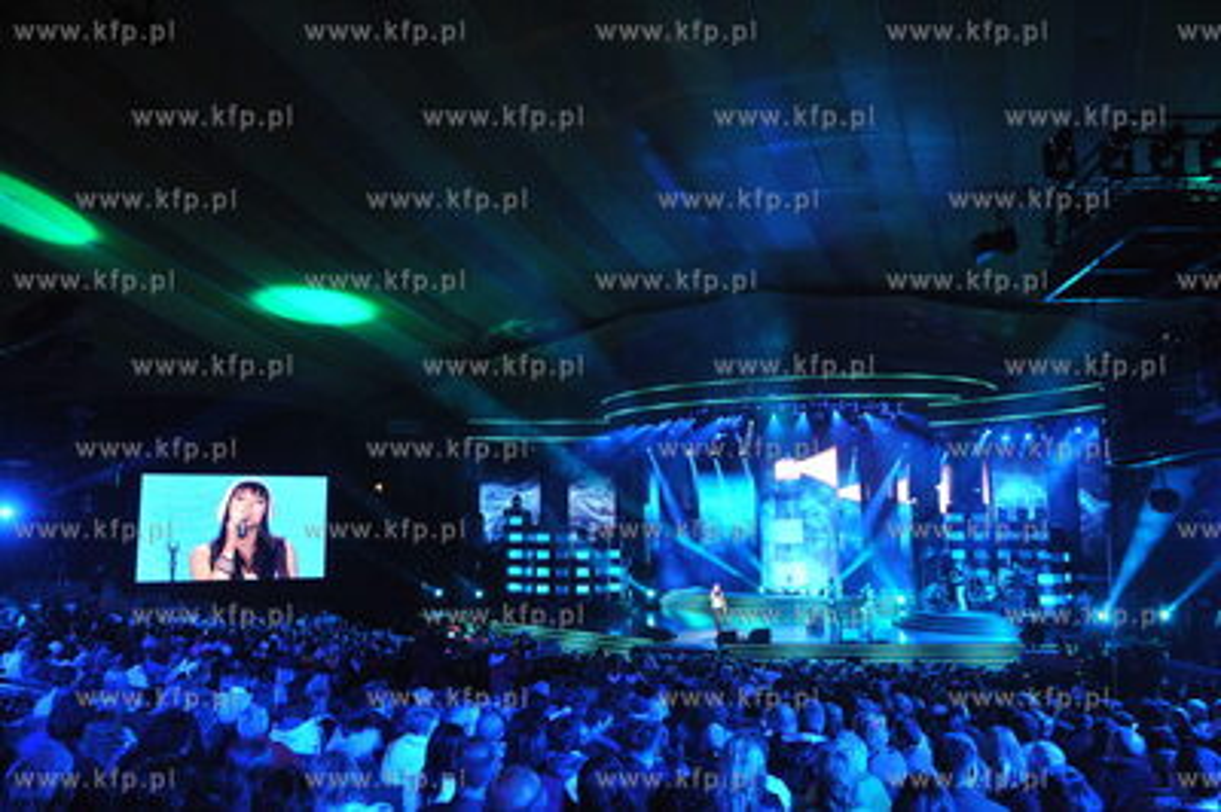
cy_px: 406
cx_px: 610
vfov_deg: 47.9
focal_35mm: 27
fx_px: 915
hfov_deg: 67.4
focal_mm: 27
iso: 3200
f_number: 5.6
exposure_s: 1/60
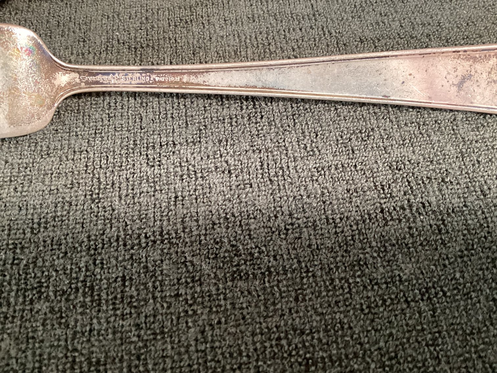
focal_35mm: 31
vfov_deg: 45.4
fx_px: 445
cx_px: 248
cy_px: 186
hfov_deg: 58.3
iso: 400
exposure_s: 1/30
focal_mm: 3.3
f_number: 2.4
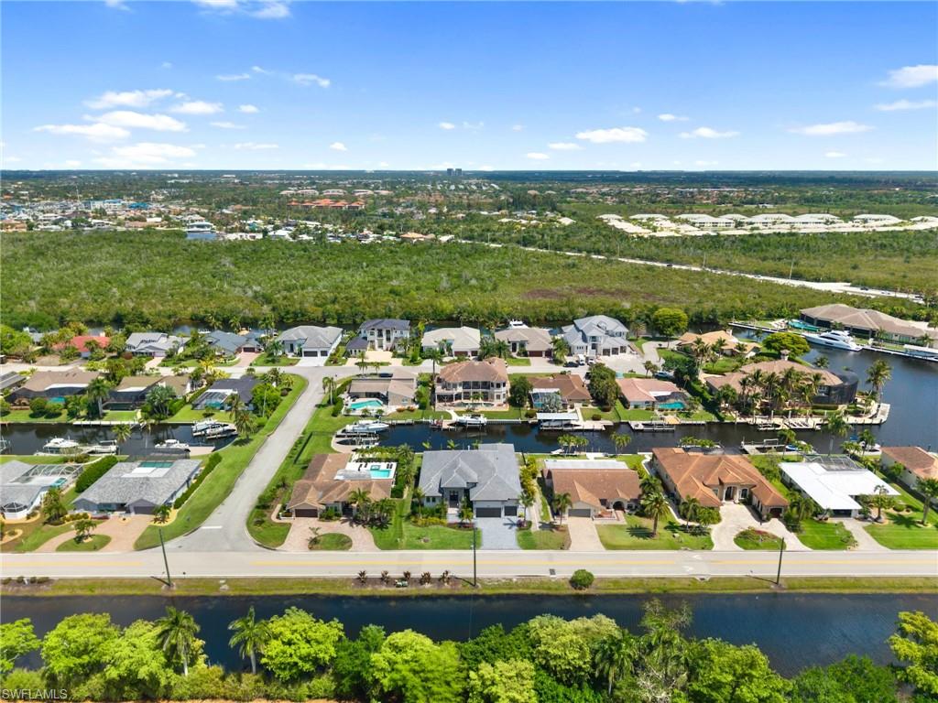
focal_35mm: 24
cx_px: 469
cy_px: 352
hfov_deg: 71.6
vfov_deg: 56.8
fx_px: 650
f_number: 1.8
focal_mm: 8.67
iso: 100
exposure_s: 1/500
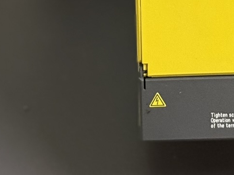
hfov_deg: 9.8
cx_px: 201
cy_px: -169
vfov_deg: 7.1
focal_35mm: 202
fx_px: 1365
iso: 250
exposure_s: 1/50
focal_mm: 6.76
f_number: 1.78
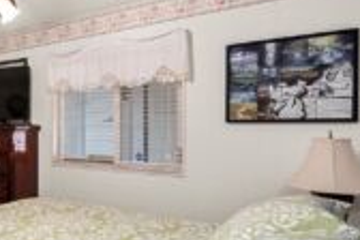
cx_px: 0
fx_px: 310
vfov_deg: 42.0
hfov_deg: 49.3
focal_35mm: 31
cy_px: 149
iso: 1000
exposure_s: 1/10
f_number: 7.1
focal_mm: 13
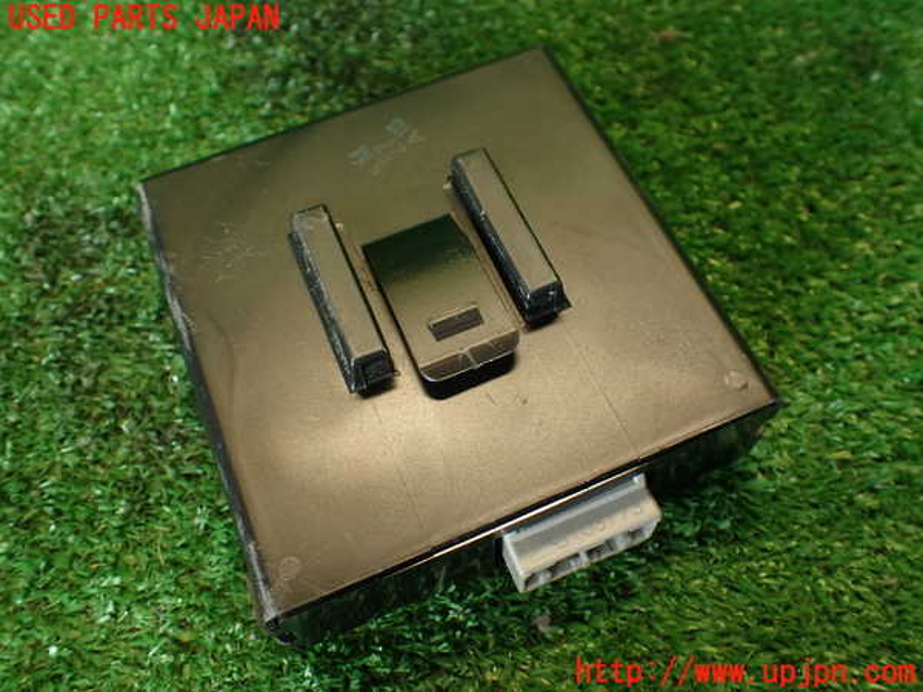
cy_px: 346
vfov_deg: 44.2
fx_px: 853
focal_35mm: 32
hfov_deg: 56.8
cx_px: 462
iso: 200
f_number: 2.4
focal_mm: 5.79
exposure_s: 1/40
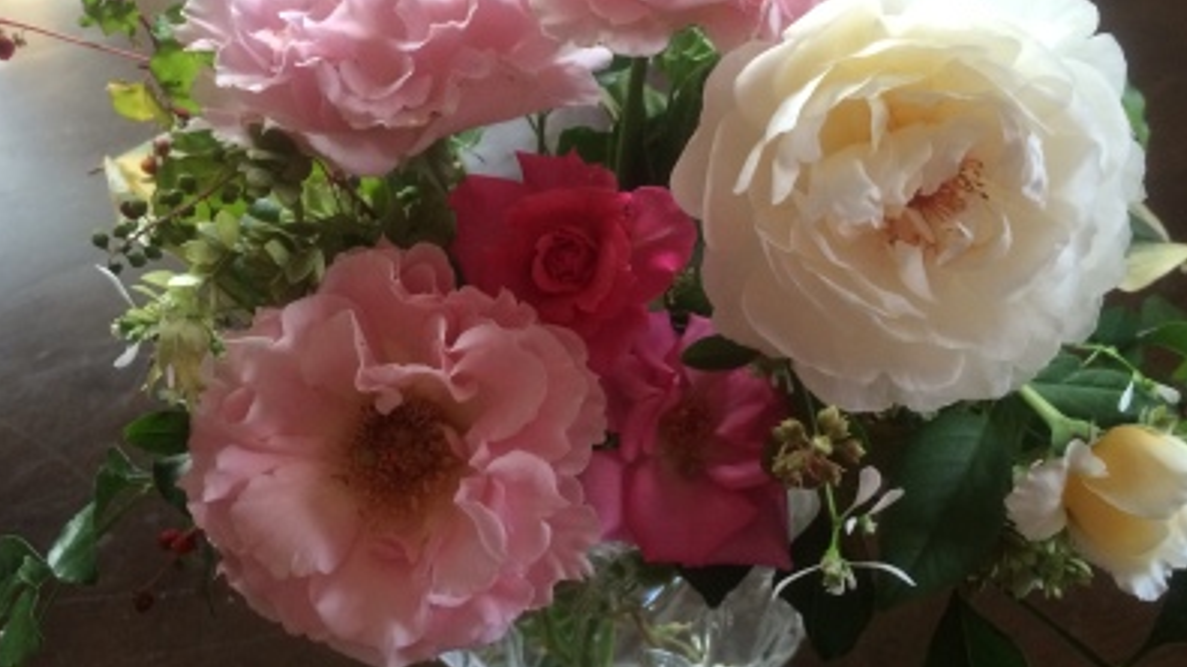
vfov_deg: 29.6
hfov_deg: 50.5
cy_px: 269
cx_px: 619
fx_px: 1259
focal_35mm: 40
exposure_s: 1/30
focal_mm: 4.15
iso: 160
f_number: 2.2
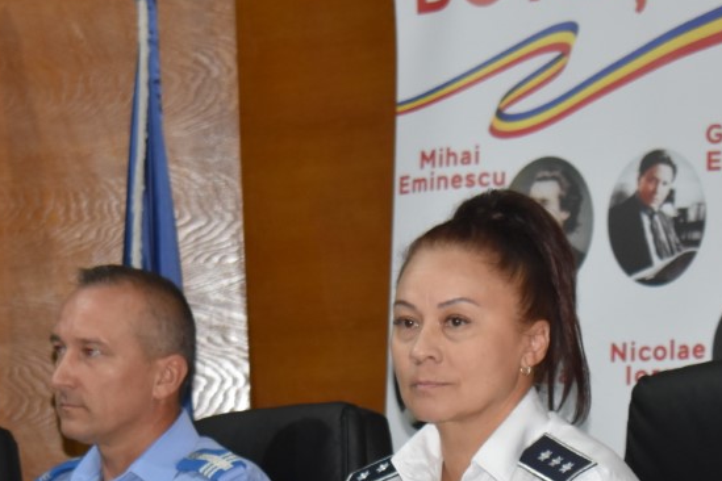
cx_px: 277
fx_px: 3470
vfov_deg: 7.9
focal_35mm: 173
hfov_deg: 11.9
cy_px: 472
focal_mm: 55
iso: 1250
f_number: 5.6
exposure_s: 1/60
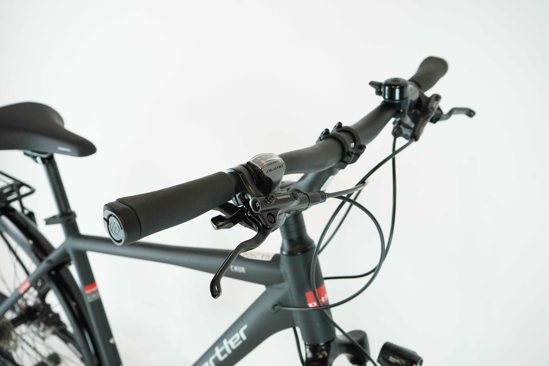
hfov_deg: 50.7
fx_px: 579
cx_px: 274
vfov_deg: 35.1
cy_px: 183
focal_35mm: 38
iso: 2500
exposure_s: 1/200
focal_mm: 38
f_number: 6.3
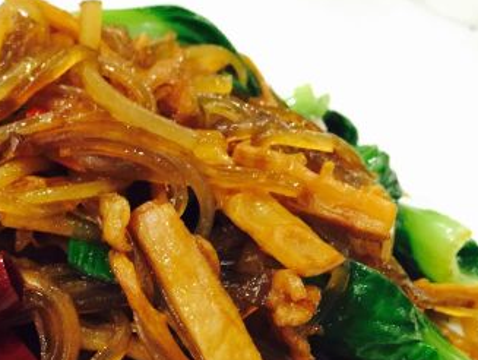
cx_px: 13
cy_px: 307
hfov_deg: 29.4
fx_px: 857
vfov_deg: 23.2
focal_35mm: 62
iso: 100
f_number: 2.2
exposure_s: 1/4
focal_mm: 4.15
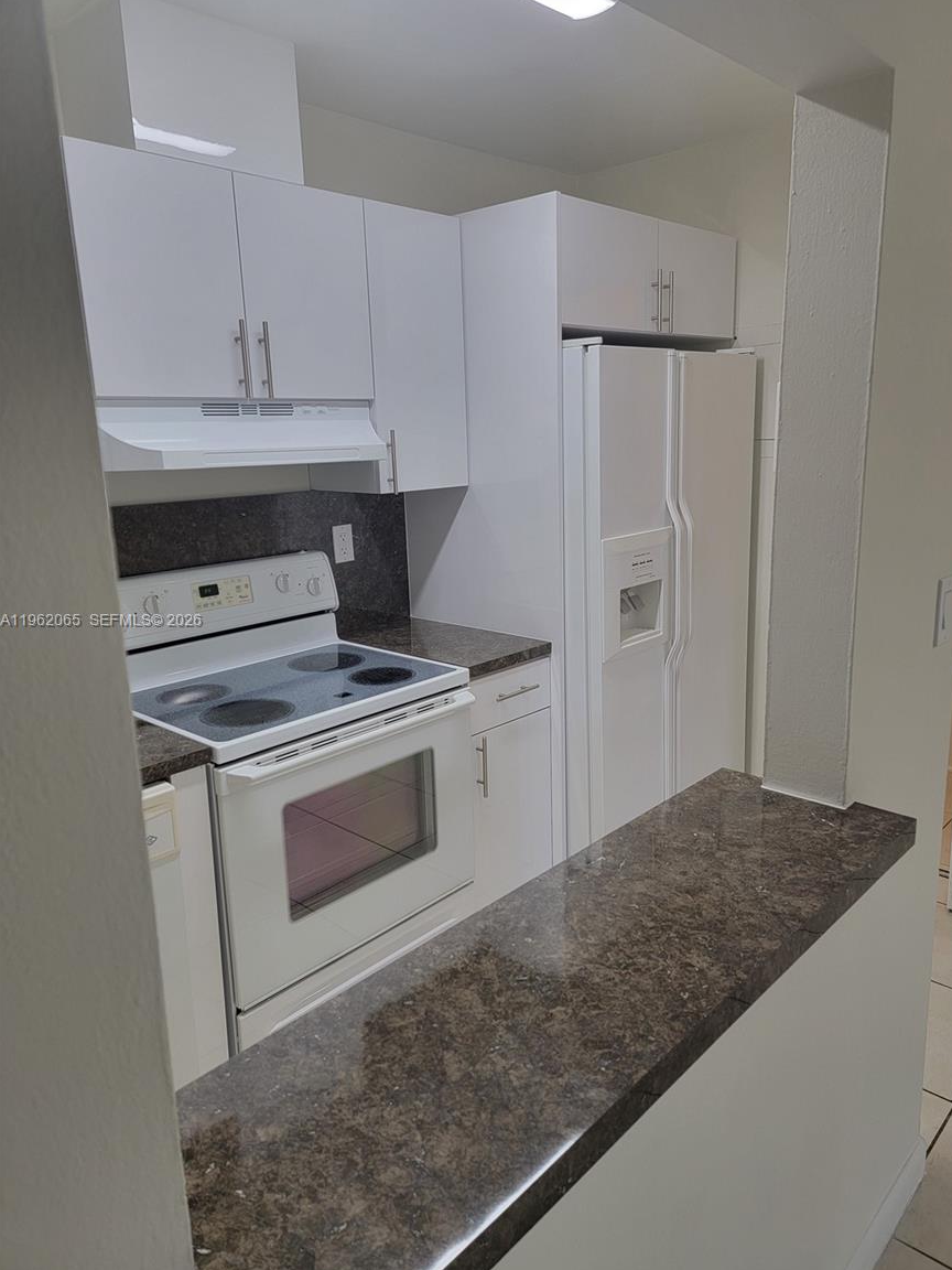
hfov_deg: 54.9
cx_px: 494
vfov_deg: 69.4
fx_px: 917
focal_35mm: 25
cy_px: 622
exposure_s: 1/120
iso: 100
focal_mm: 6.7
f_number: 1.8
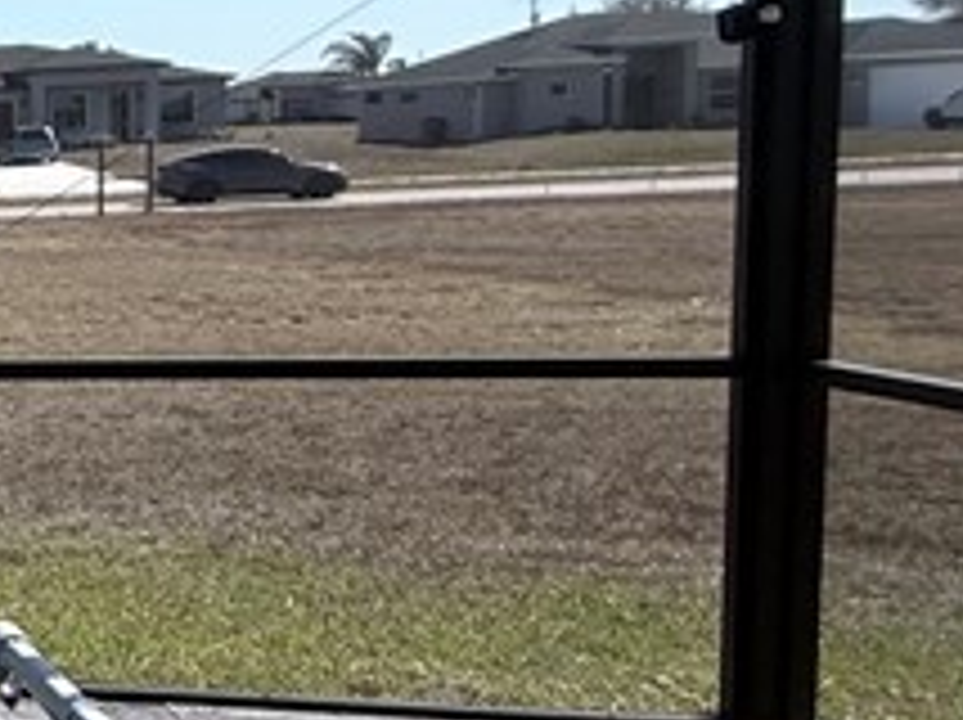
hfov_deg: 17.7
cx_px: -1066
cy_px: 338
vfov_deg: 21.9
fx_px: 1862
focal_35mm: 67
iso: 50
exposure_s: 1/1368
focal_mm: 2.22
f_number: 2.2
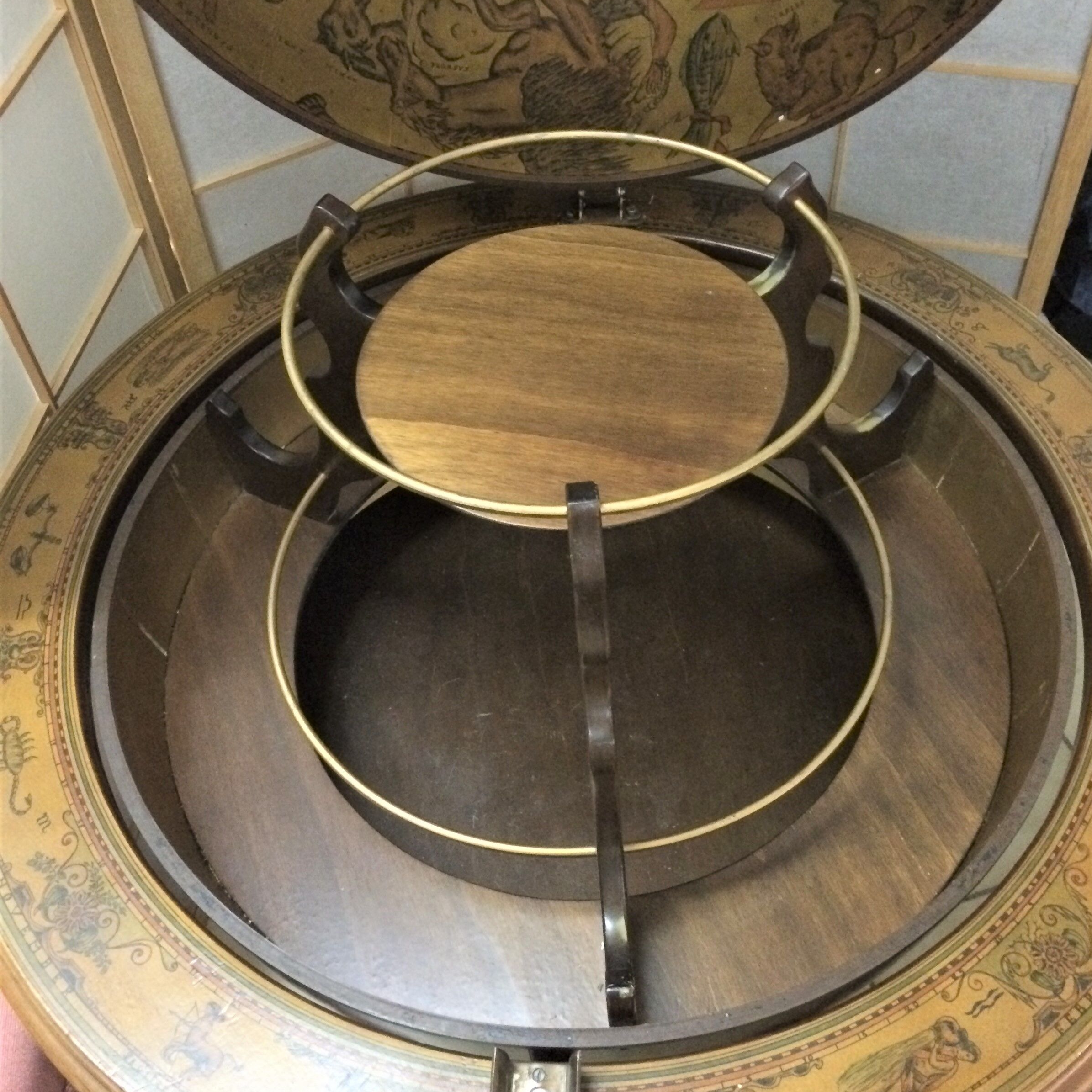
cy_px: 494
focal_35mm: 35
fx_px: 1249
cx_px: 559
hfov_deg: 47.2
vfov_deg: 47.2
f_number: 2.2
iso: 500
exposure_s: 1/17
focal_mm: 4.15
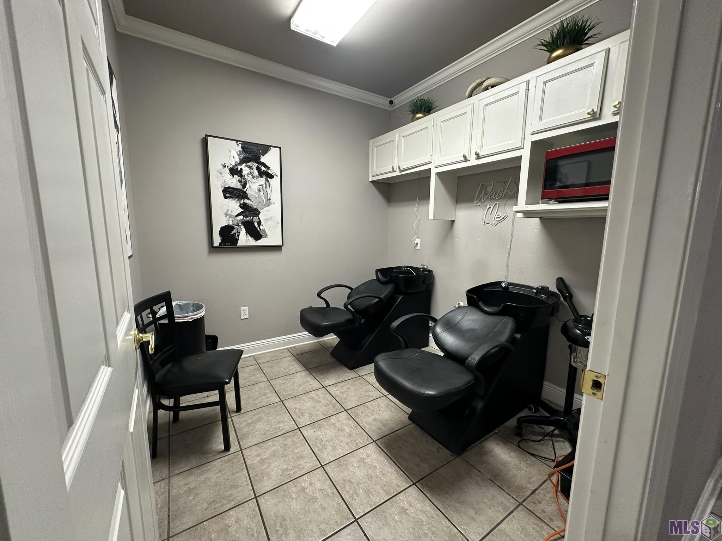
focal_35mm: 14
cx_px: 361
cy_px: 270
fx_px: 292
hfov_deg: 102.1
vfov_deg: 85.7
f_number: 2.2
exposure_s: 1/61
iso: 160
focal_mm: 2.22
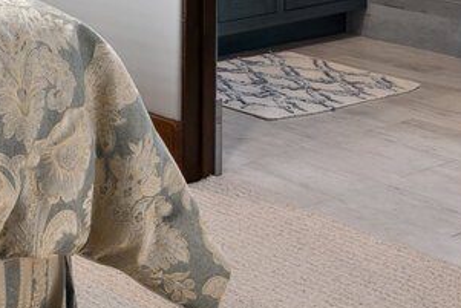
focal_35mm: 86
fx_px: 1102
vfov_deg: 14.2
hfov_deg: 19.6
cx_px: -286
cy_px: -228
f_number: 7.1
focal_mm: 16
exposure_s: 1/15
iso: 320
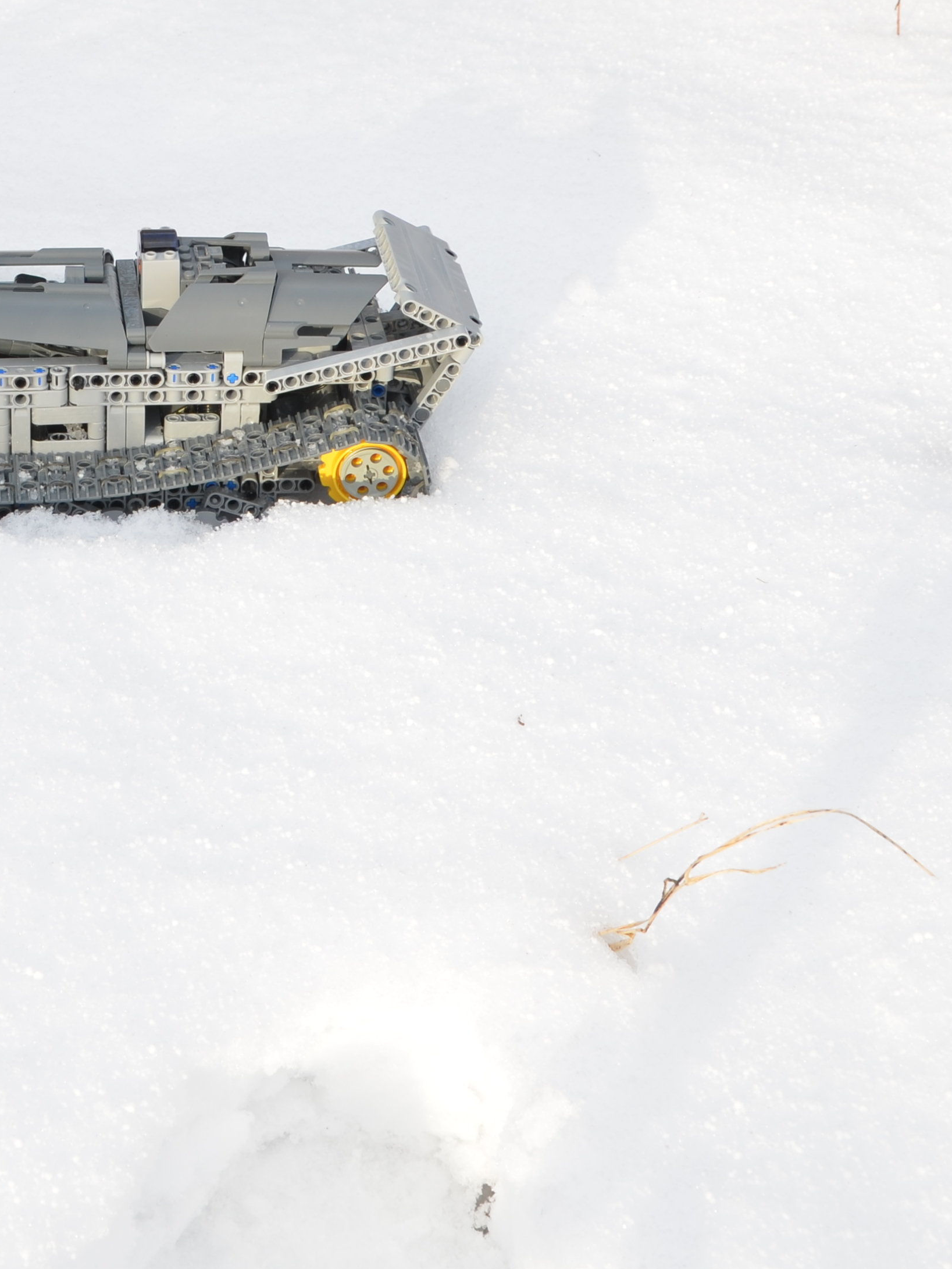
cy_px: 369
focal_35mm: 78
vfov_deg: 24.8
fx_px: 2860
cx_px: 49
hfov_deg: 18.5
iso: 100
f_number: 9
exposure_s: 1/50
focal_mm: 24
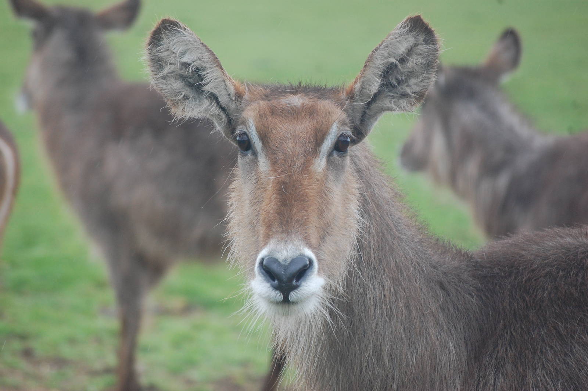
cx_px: 294
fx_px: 4406
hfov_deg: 7.6
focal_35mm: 270
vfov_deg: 5.1
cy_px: 196
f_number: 5.6
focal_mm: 180
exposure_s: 1/320
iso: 800
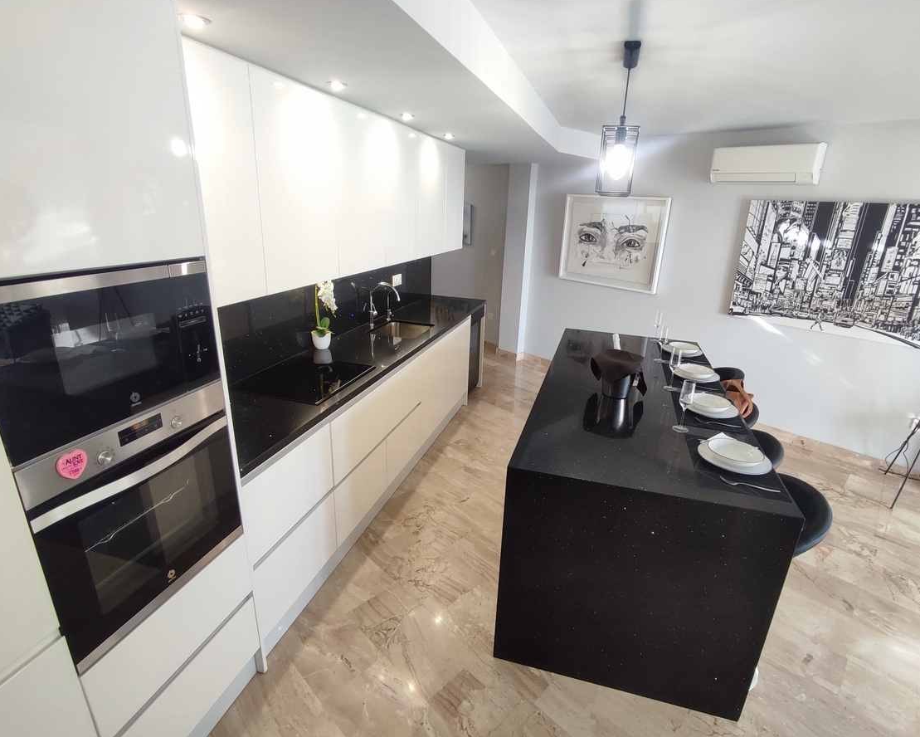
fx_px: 490
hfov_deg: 86.3
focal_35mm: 18
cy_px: 379
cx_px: 474
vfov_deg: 73.8
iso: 179
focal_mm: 1.65
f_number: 2.2
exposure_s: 1/100
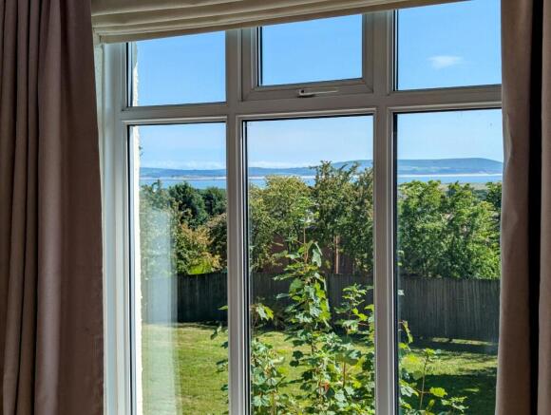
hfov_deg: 39.6
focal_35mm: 48
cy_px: 208
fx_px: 765
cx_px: 276
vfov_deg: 30.4
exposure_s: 1/1550
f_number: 1.85
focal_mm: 6.81
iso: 43
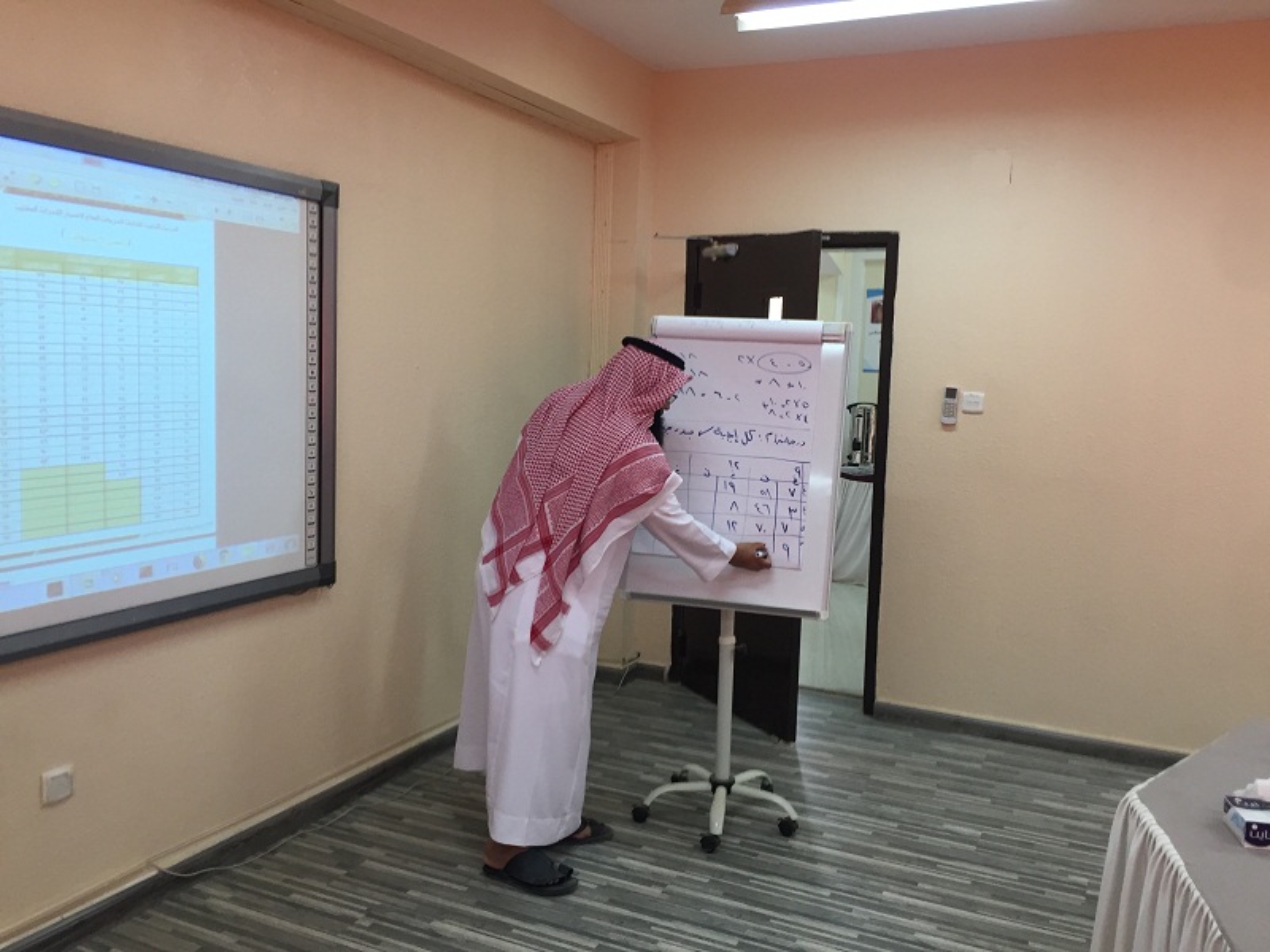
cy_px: 476
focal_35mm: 29
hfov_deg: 61.7
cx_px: 635
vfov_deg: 48.2
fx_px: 1064
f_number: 2.2
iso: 40
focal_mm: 4.15
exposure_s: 1/30
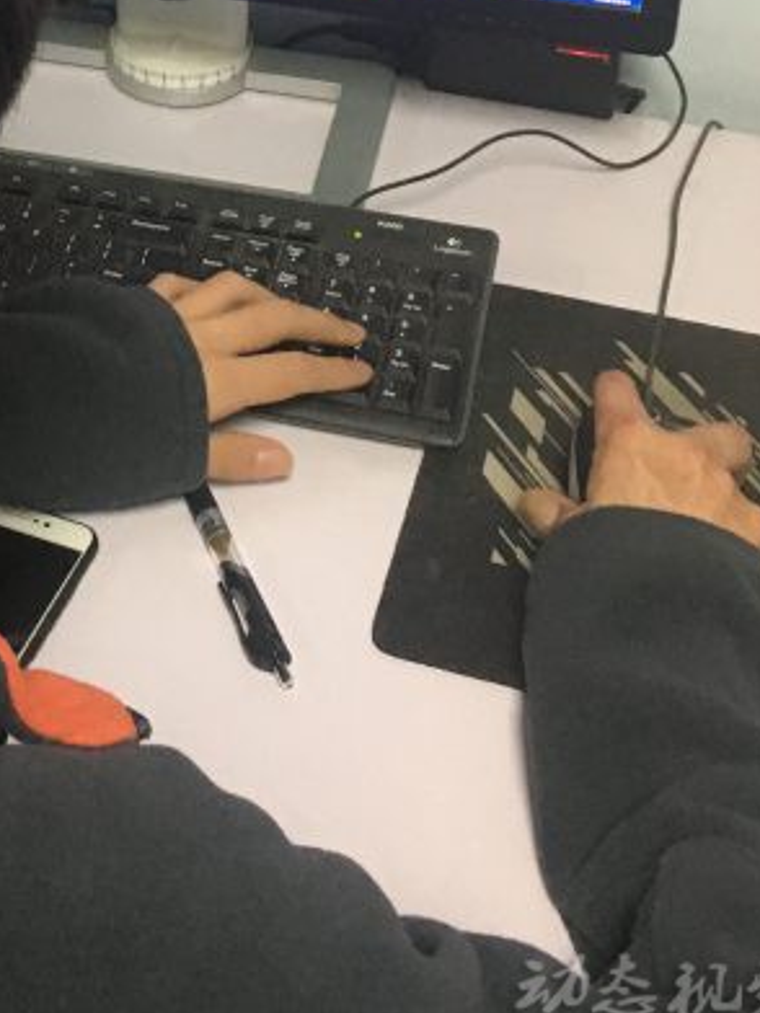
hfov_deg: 20.4
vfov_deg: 25.5
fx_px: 2078
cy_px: -83
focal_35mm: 71
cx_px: 93
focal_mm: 4.15
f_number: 2.2
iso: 200
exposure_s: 1/17
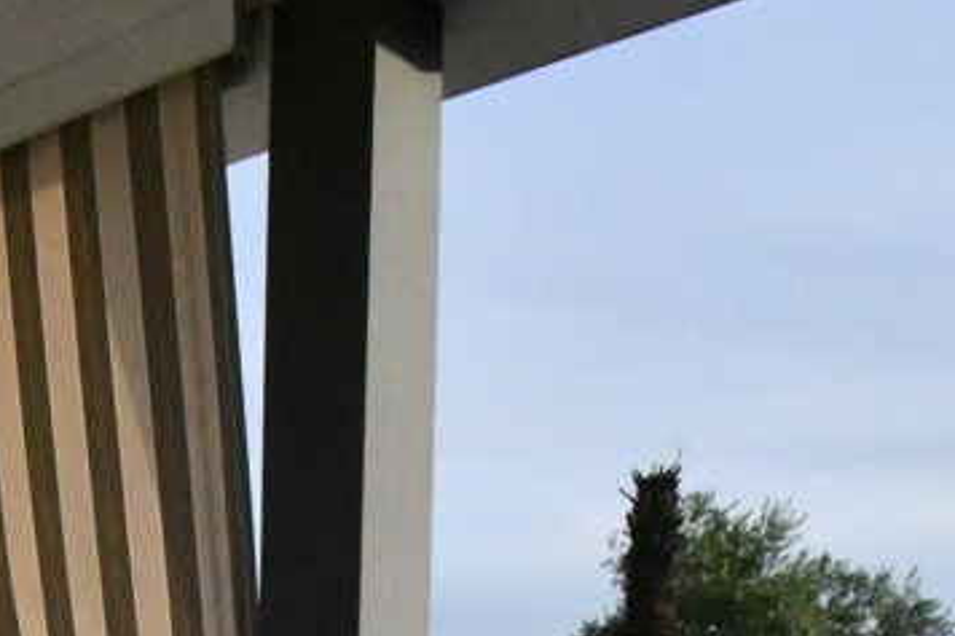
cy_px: 942
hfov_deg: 33.6
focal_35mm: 54
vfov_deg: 21.3
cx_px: -5
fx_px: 1432
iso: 16000
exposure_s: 1/2500
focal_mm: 11
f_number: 25
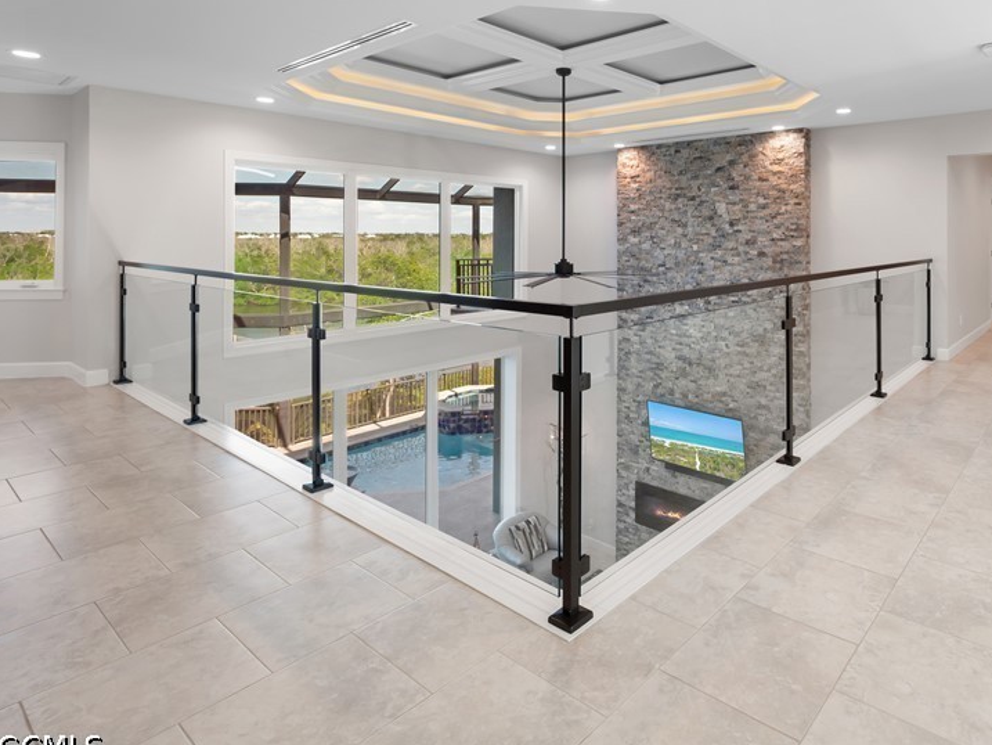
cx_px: 681
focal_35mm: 20
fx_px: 573
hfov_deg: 78.4
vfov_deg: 64.0
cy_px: 238
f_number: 7.1
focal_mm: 7
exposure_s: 1/5
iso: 200
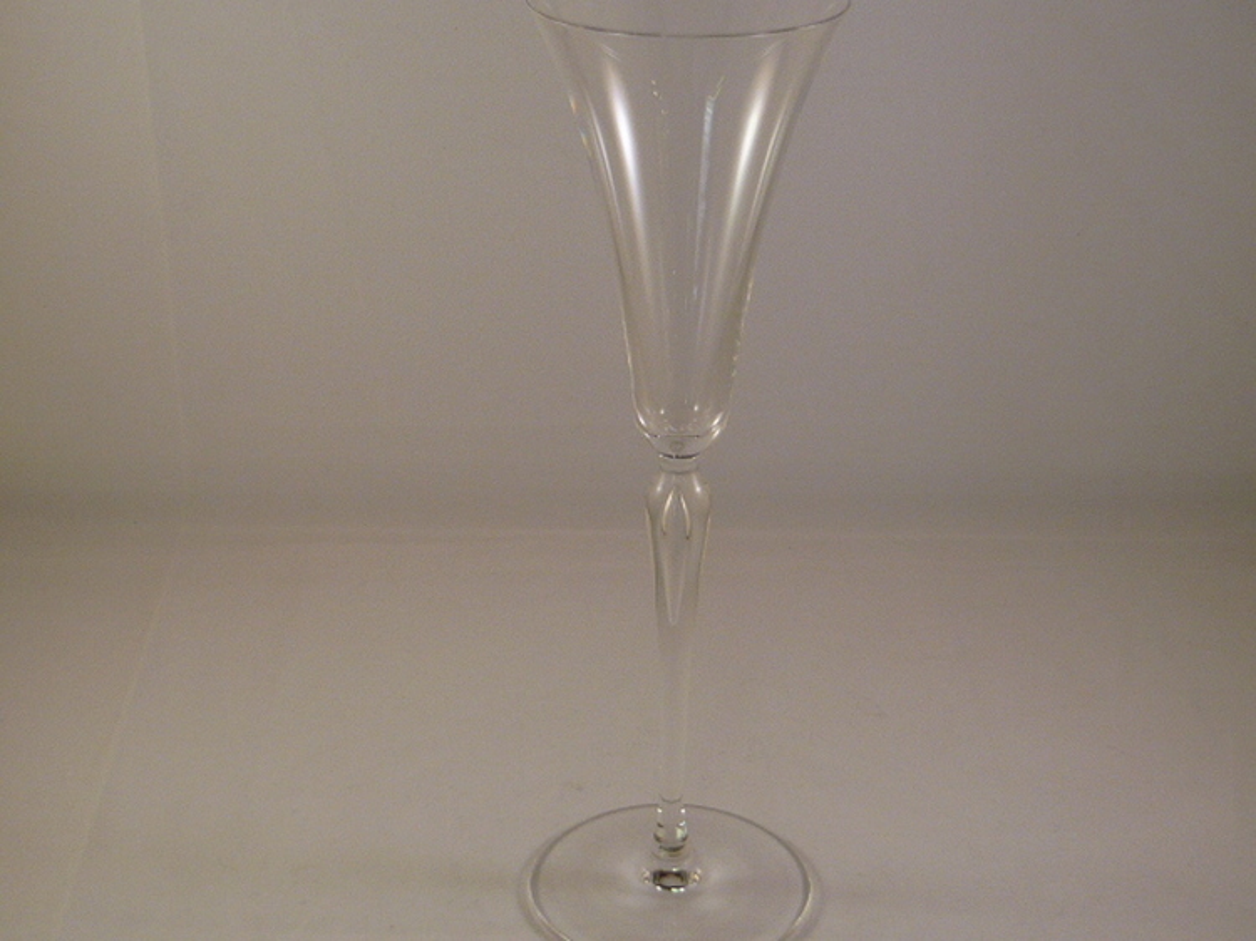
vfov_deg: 24.4
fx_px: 2176
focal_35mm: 60
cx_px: 628
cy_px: 470
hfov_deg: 32.2
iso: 100
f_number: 3.2
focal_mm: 6.2
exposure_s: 1/50
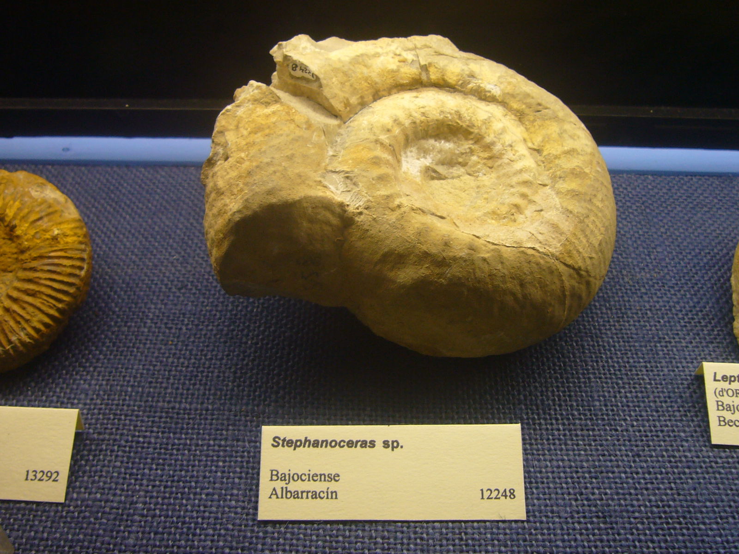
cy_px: 277
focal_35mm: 41
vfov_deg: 35.1
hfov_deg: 45.8
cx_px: 370
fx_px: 875
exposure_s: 1/50
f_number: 2.9
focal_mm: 4.9
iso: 80
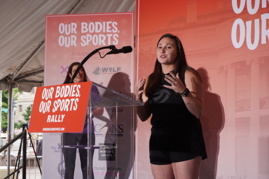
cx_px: 134
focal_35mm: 75
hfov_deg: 27.0
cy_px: 90
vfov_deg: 18.2
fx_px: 560
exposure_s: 1/160
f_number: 5.6
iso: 320
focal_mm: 50
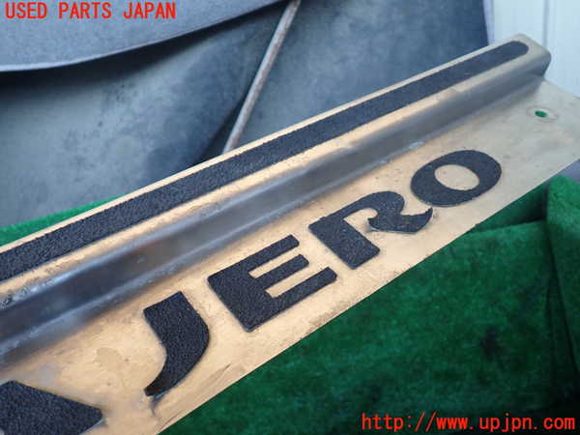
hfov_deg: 60.0
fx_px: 503
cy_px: 218
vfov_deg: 46.8
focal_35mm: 30
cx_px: 290
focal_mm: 5.4
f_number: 2.3
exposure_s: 1/50
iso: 200
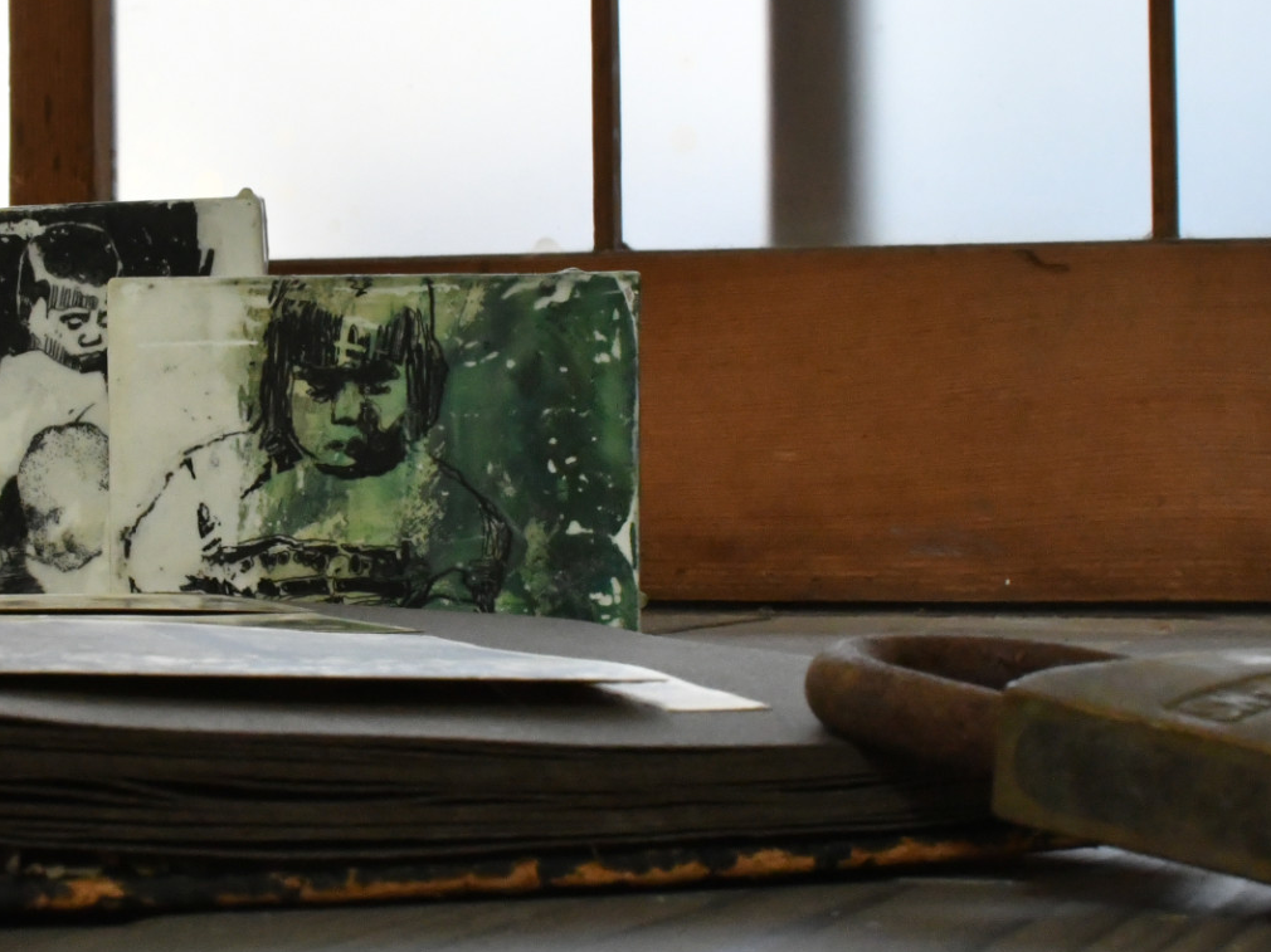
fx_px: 3669
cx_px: 279
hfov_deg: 19.5
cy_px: 507
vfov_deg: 14.8
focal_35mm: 100
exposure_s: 1/15
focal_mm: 35
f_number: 20
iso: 4500
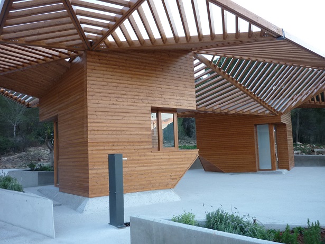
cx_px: 162
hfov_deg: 55.4
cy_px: 122
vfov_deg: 42.9
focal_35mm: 33
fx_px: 310
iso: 160
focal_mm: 5.5
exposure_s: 1/30
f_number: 2.8
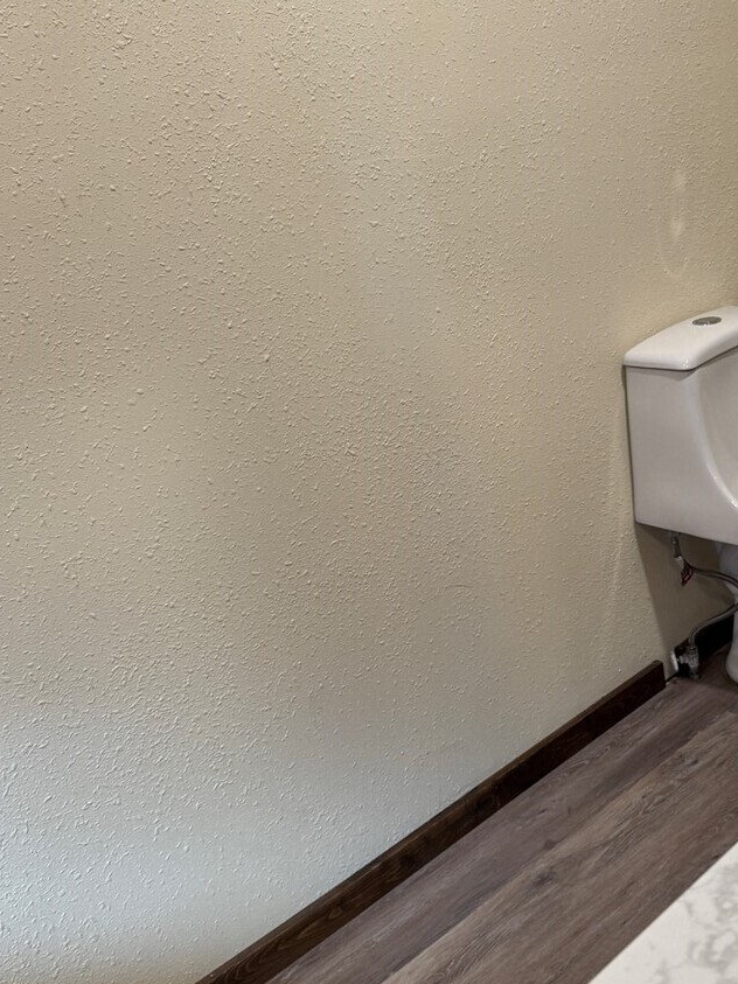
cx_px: 619
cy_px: 580
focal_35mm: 41
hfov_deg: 33.8
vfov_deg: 45.6
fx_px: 1166
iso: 100
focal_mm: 6.76
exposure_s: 1/60
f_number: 1.78
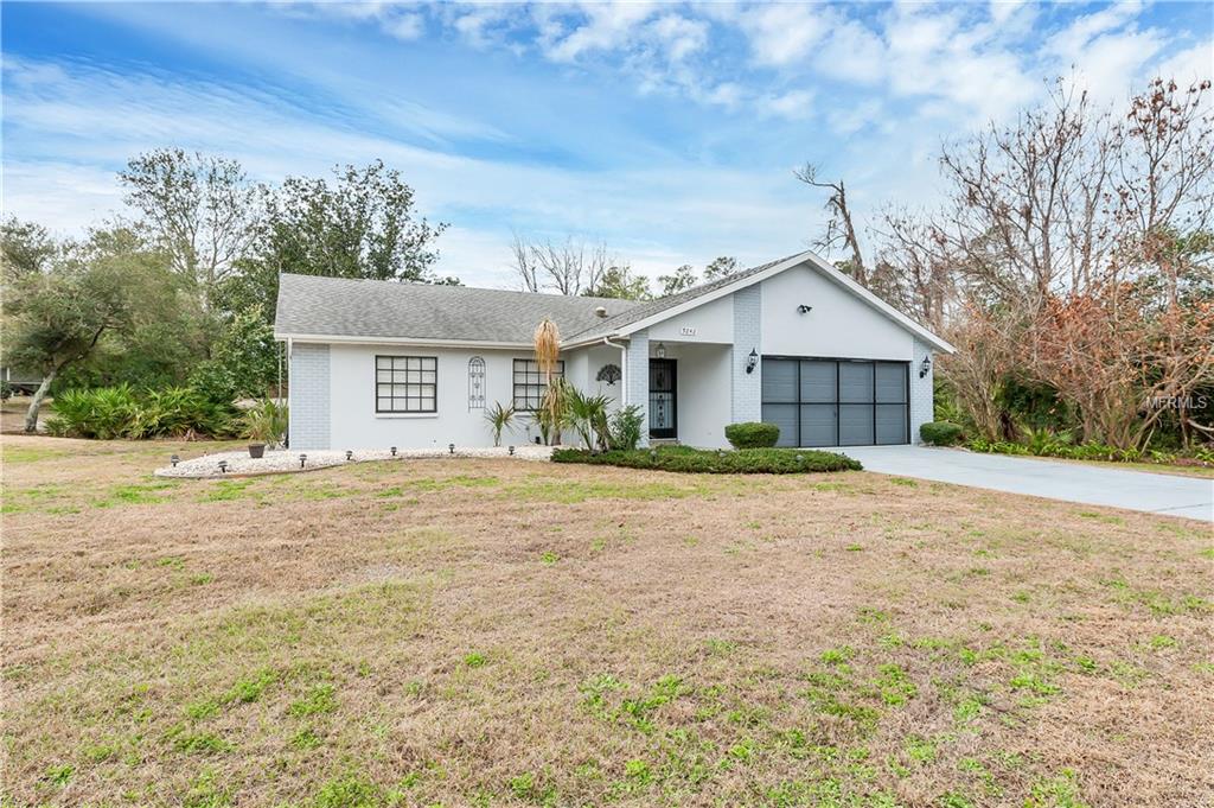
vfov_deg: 64.5
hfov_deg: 87.0
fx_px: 640
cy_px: 404
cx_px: 607
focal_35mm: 19
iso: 320
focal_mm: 19
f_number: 8
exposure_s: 1/250
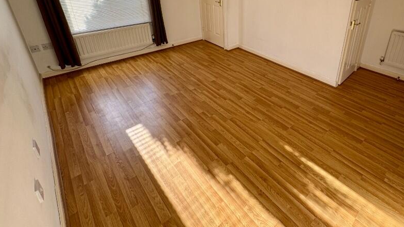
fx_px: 214
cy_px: 54
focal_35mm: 20
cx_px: 252
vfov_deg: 53.1
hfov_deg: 85.0
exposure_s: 1/99
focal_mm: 2.22
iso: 50
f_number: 2.2
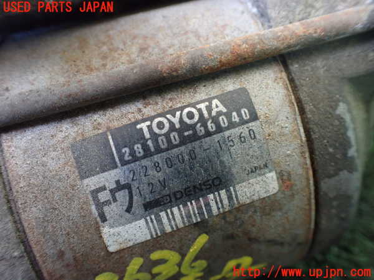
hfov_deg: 60.0
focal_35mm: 30
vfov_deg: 46.8
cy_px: 140
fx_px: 324
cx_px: 187
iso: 800
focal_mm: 5.4
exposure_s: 1/30
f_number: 2.3
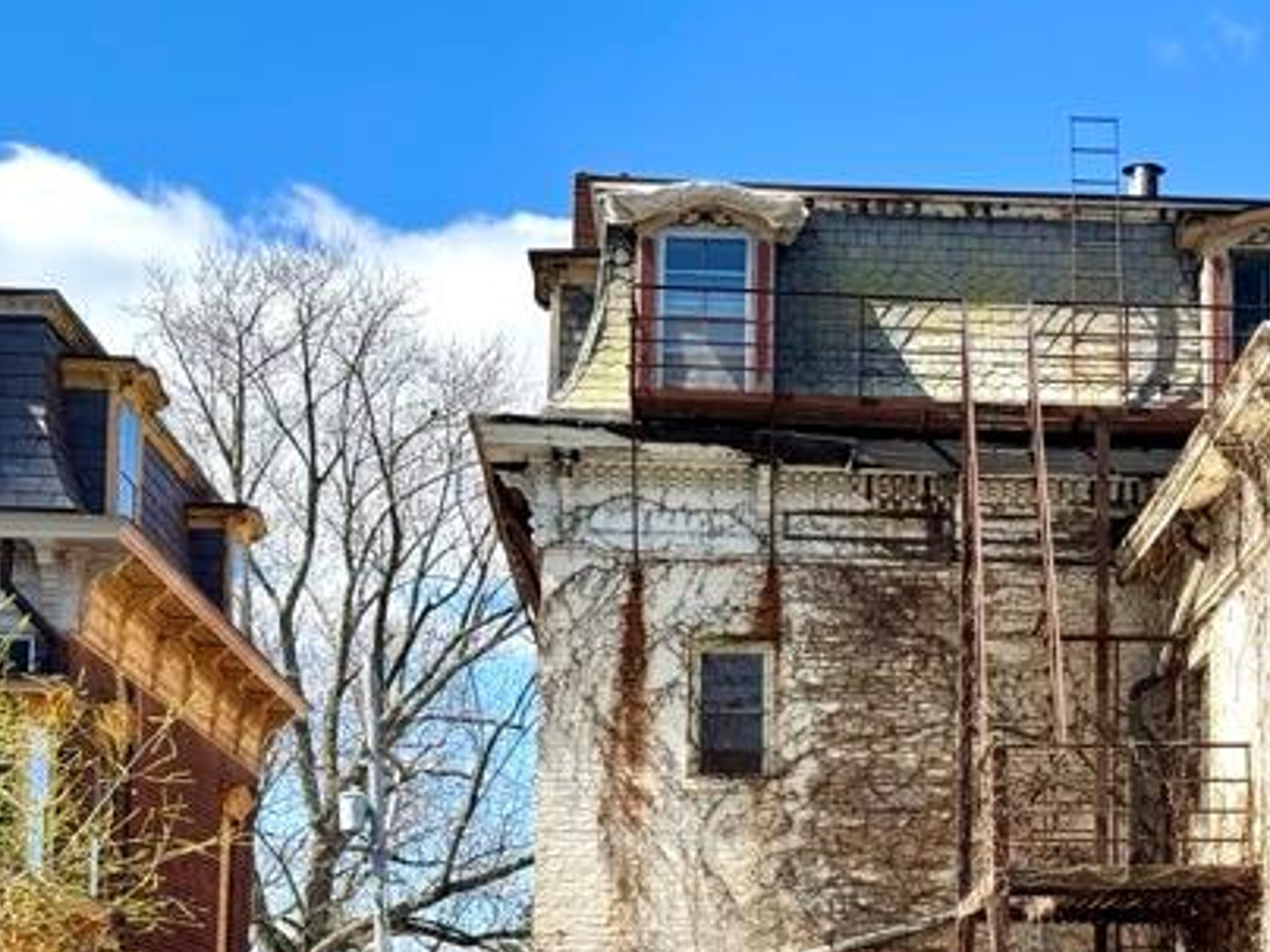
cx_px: 896
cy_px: 748
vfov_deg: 19.2
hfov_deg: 25.5
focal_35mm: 76
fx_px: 2788
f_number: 1.78
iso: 64
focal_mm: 6.76
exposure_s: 1/2513
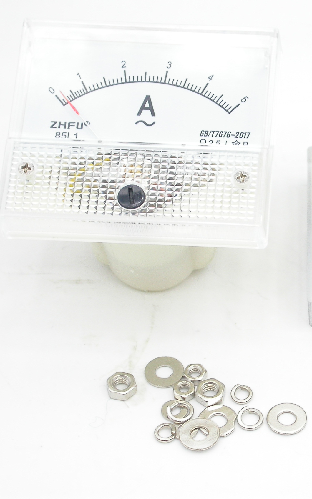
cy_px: 249
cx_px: 291
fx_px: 1932
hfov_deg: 9.2
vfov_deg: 14.7
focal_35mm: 142
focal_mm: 20.8
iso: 100
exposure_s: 1/69.3
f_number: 3.9
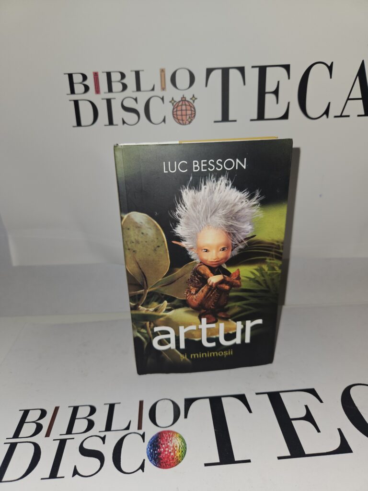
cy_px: 246
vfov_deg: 73.9
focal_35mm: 23
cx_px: 184
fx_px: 326
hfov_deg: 58.9
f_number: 1.8
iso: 25
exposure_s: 1/71
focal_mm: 5.4
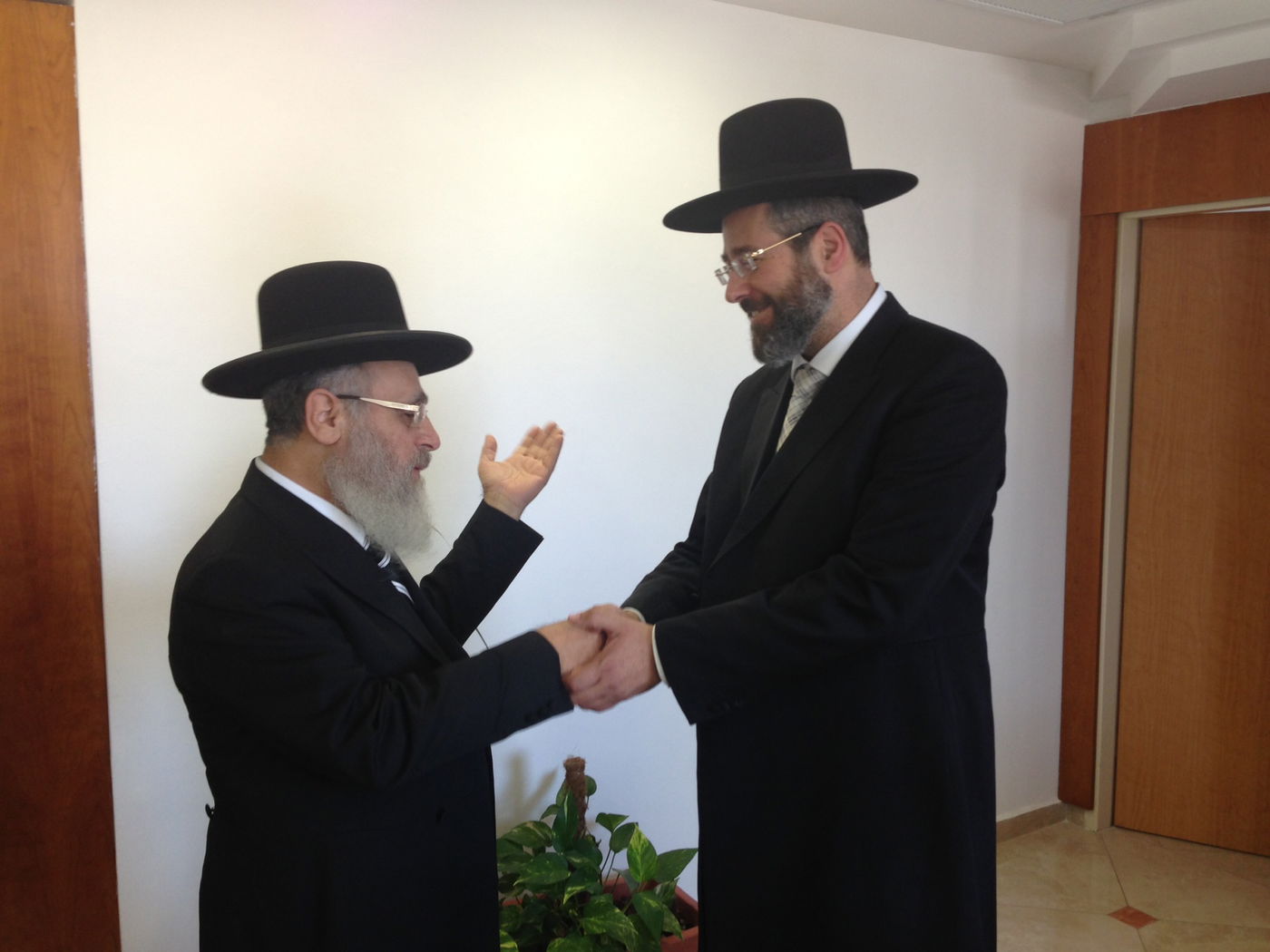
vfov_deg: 42.9
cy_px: 476
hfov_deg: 55.4
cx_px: 635
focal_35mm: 33
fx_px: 1211
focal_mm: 4.13
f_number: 2.4
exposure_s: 1/20
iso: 50
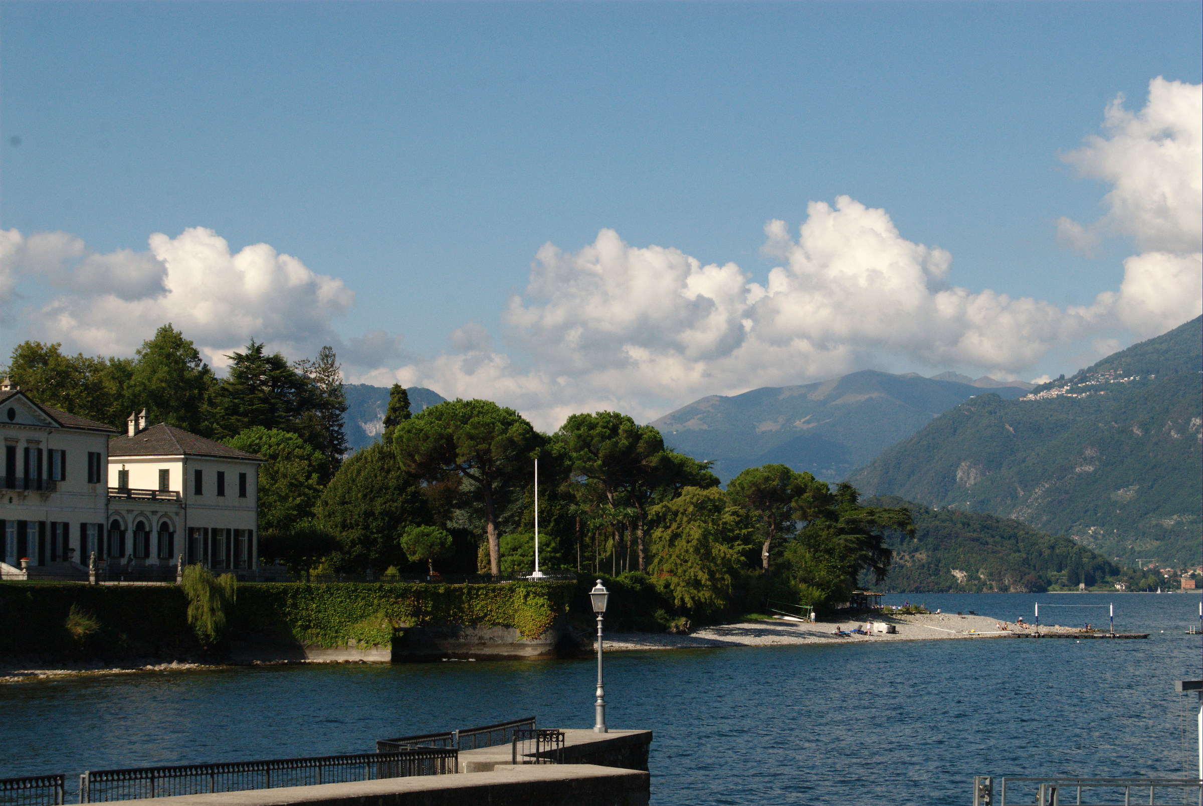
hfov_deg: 24.6
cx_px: 602
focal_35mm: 82
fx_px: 2760
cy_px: 403
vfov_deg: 16.6
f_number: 13
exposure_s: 1/640
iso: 640
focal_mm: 55
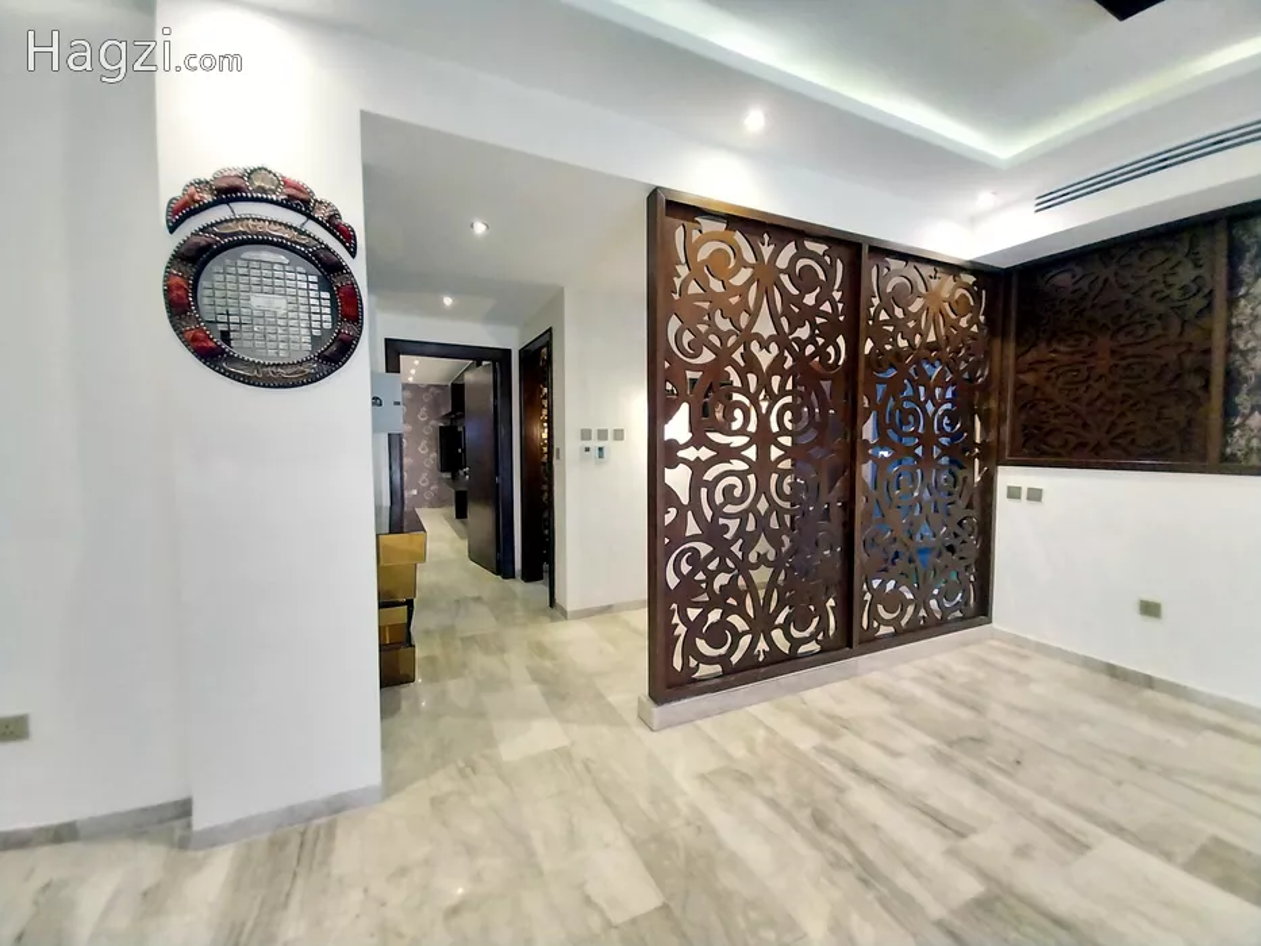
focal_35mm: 13
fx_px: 474
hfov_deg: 106.2
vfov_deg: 89.9
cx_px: 630
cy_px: 473
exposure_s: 1/25
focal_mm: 1.3
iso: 250
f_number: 2.2
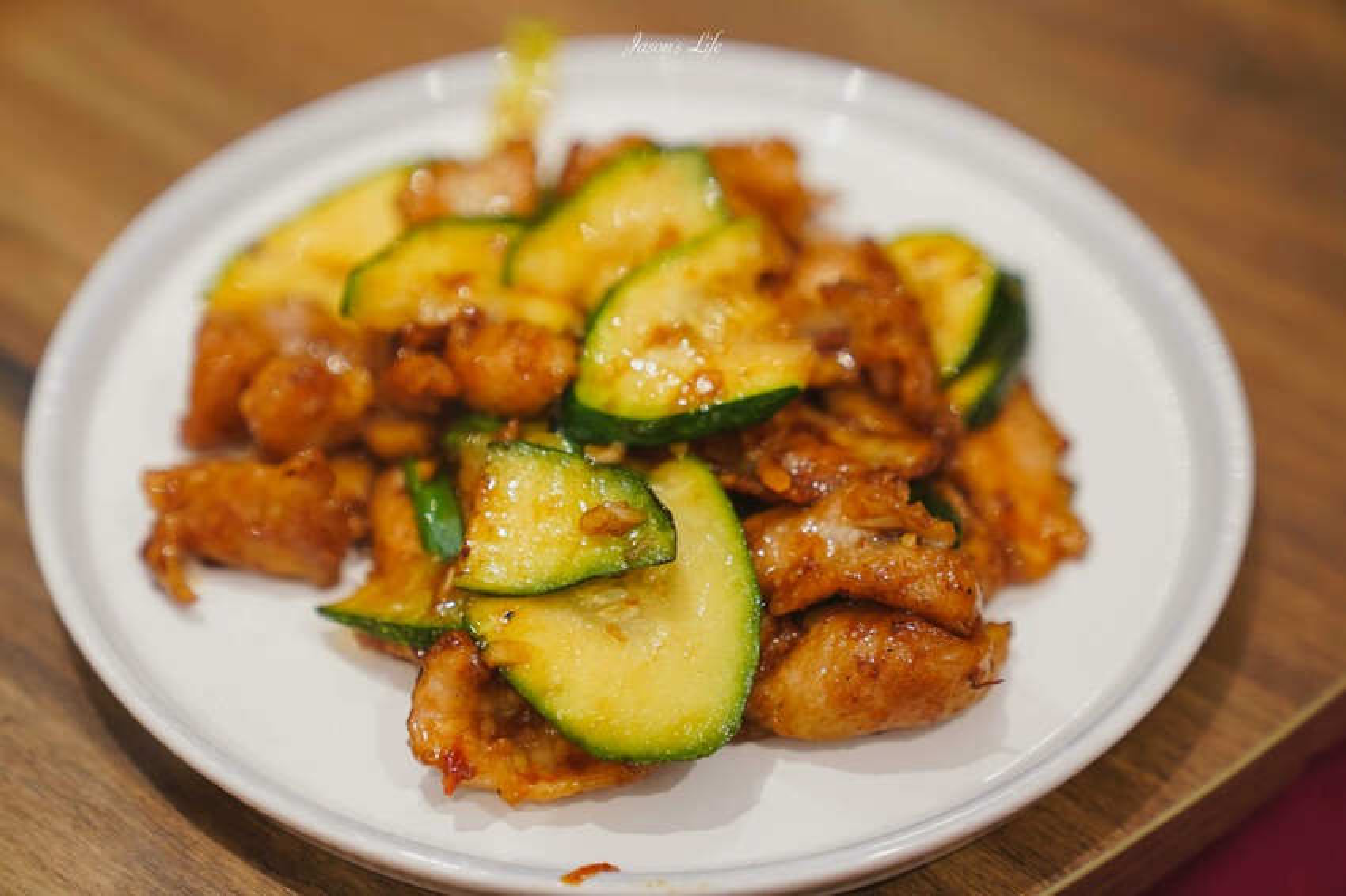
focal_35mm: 70
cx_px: 673
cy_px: 448
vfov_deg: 19.4
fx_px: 2616
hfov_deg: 28.9
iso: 1250
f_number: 2.8
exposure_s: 1/80
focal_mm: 70
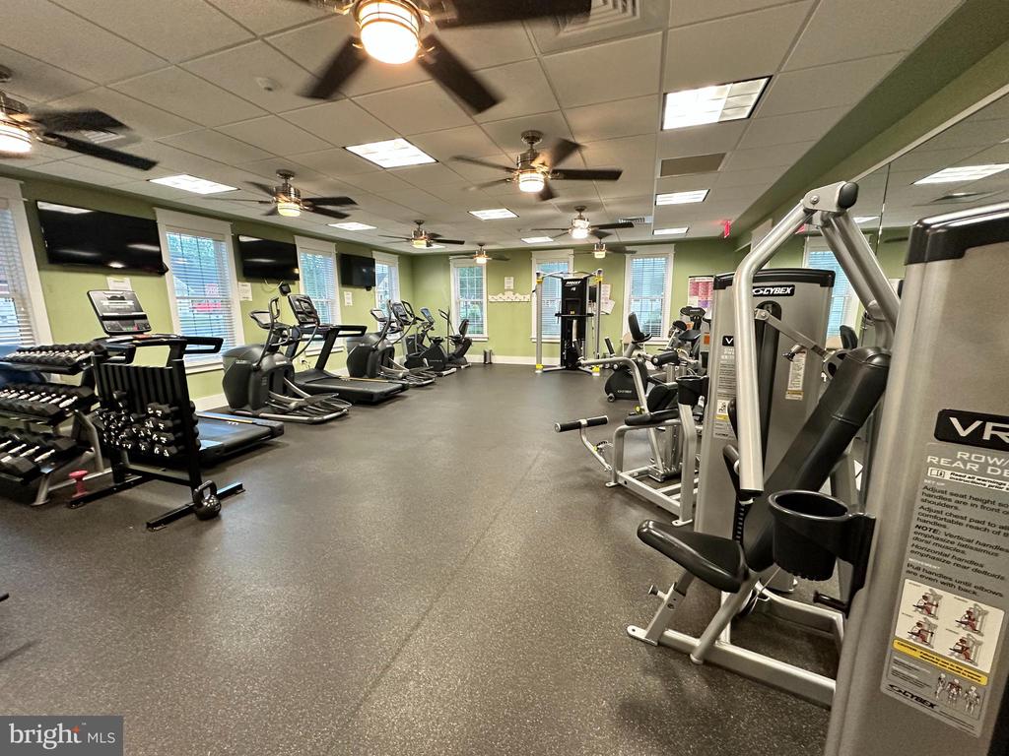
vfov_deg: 85.7
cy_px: 378
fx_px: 408
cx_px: 504
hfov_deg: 102.1
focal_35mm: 14
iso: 400
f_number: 2.2
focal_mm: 2.22
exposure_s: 1/60
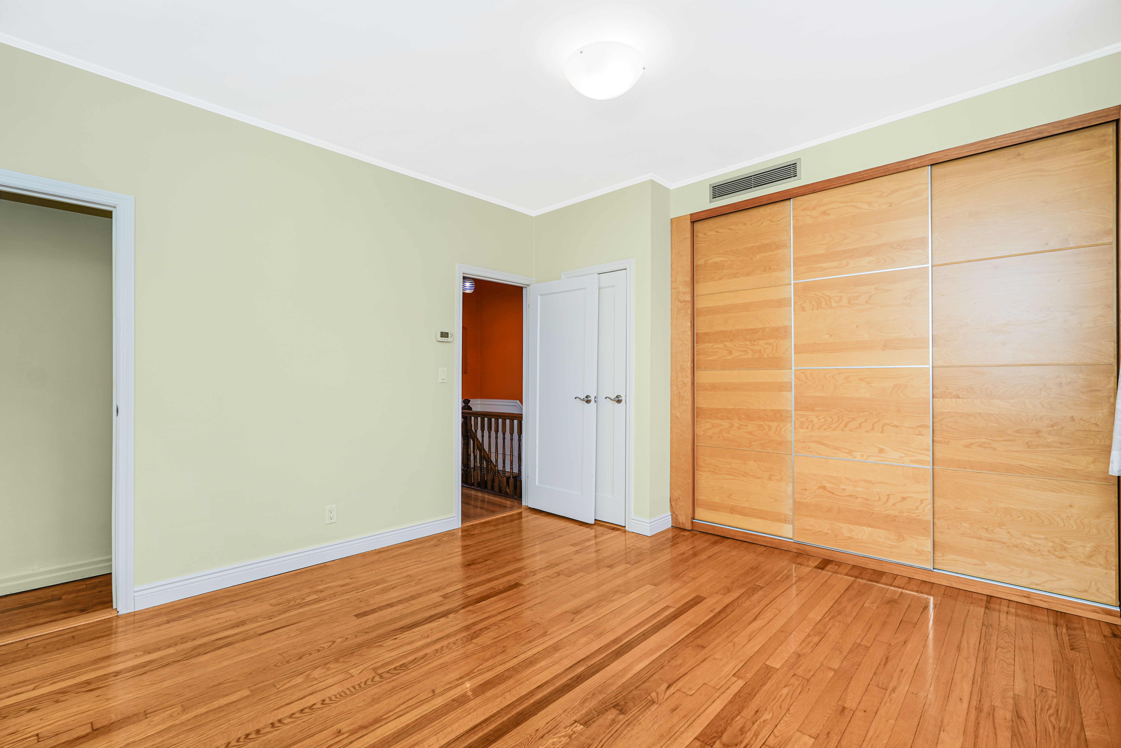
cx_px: 560
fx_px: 514
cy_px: 374
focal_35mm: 16
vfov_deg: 72.1
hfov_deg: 95.0
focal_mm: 16.5
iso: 50
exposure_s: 1/40
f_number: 4.5
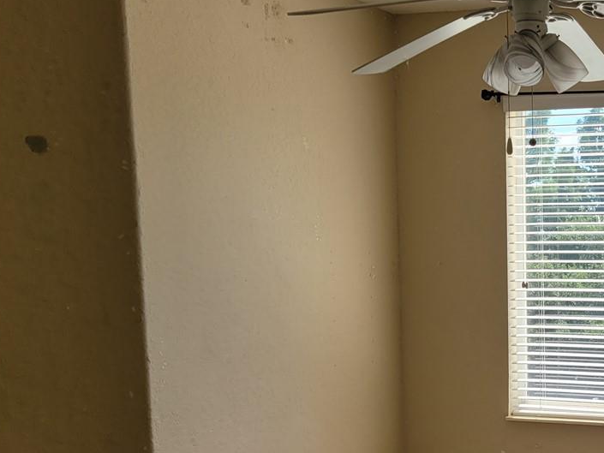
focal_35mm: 59
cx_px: 631
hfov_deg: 30.0
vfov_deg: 24.2
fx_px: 1030
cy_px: 398
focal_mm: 5.4
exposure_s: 1/617
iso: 40
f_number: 1.8
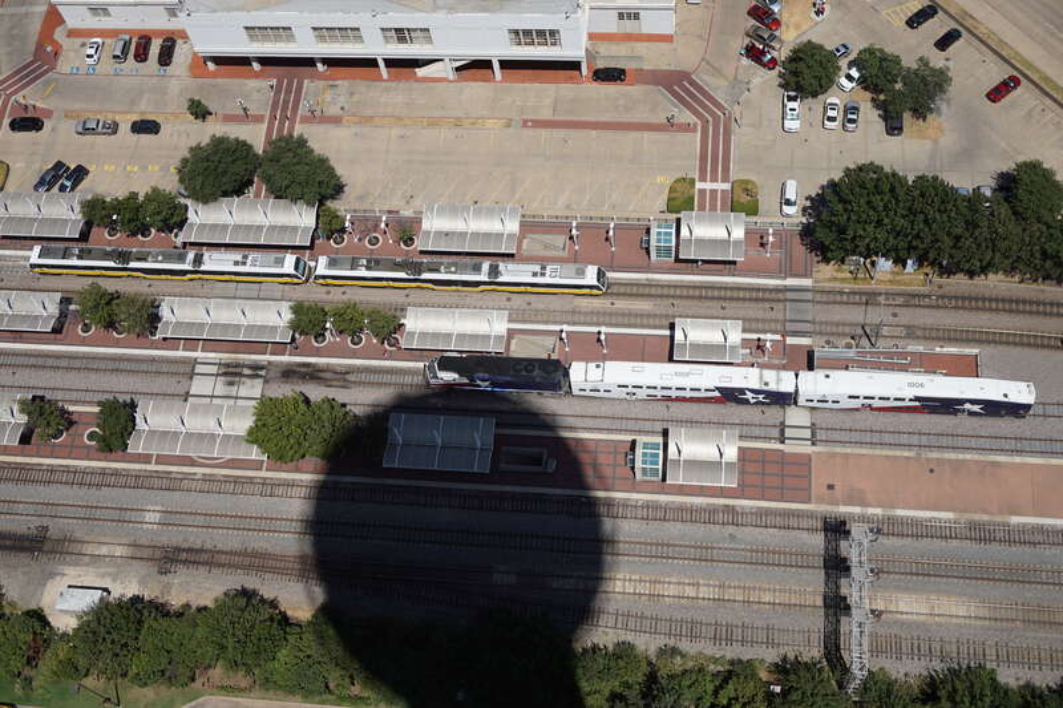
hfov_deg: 46.4
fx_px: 1240
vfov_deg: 31.9
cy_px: 354
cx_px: 532
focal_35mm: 42
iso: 100
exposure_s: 1/400
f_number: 9
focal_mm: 28
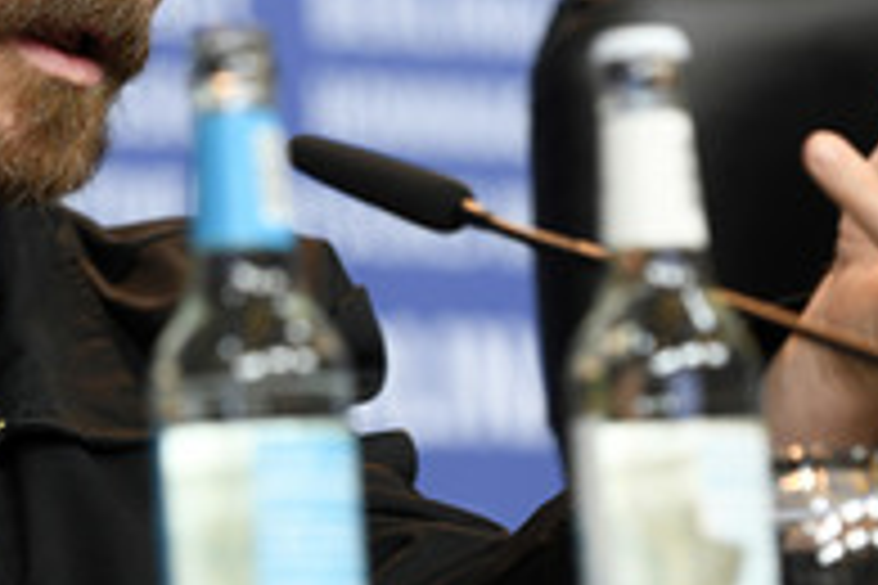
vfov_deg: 4.2
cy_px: 58
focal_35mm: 324
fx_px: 7901
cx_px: 299
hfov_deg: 6.4
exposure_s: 1/200
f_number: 3.5
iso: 1250
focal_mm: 140
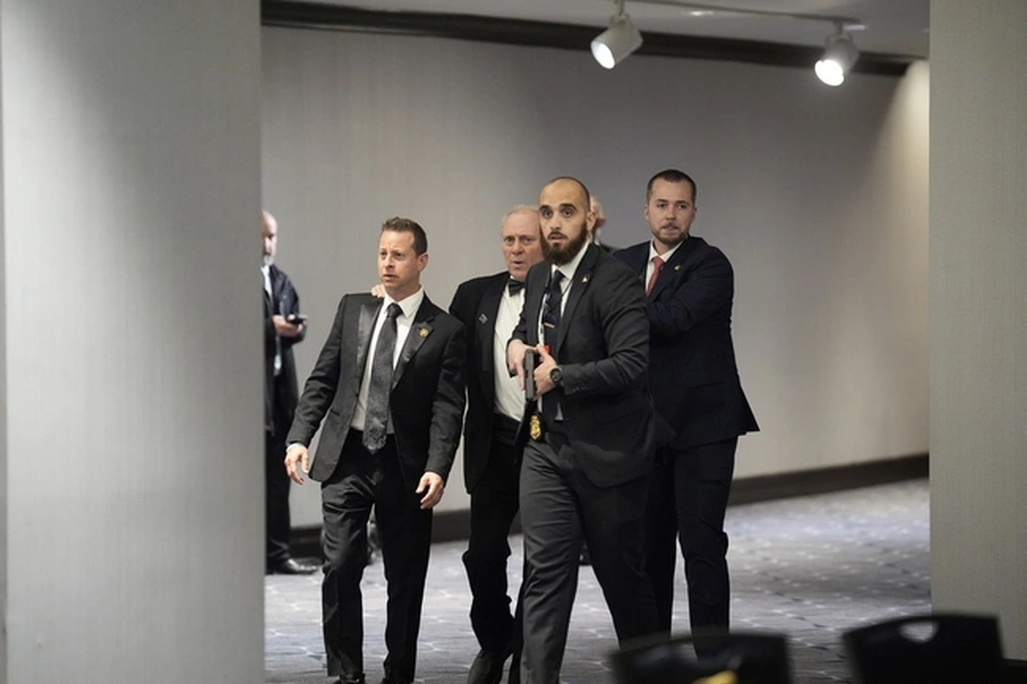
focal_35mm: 146
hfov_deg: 14.1
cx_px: 514
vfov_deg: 9.4
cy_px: 342
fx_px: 4164
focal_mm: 146
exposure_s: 1/160
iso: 5000
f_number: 2.8
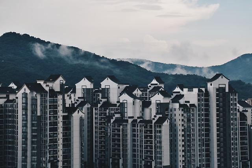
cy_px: 84
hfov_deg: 19.5
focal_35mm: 105
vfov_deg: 13.0
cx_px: 126
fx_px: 735
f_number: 10
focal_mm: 70
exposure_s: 1/125
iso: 100
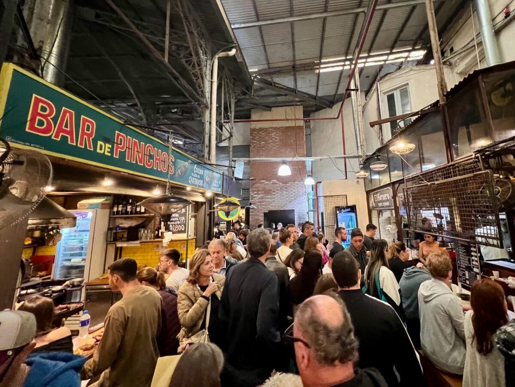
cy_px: 194
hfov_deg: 106.2
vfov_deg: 89.9
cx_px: 258
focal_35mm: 13
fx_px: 193
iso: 800
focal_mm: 1.57
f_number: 1.8
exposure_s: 1/50
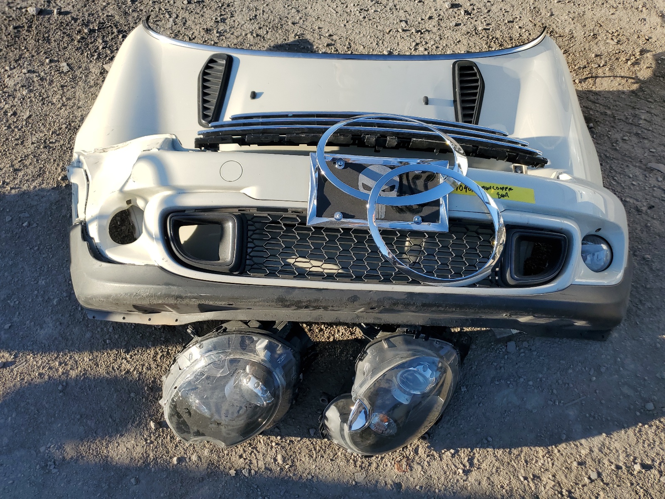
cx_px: 332
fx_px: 499
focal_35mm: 26
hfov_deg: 67.3
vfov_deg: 53.1
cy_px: 250
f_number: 1.5
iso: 50
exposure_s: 1/1667
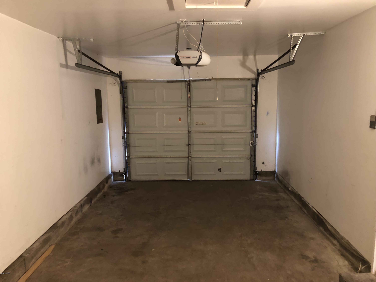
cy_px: 141
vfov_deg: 49.7
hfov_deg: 63.4
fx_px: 304
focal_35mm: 28
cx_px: 188
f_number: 1.8
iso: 100
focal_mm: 3.99
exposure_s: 1/5
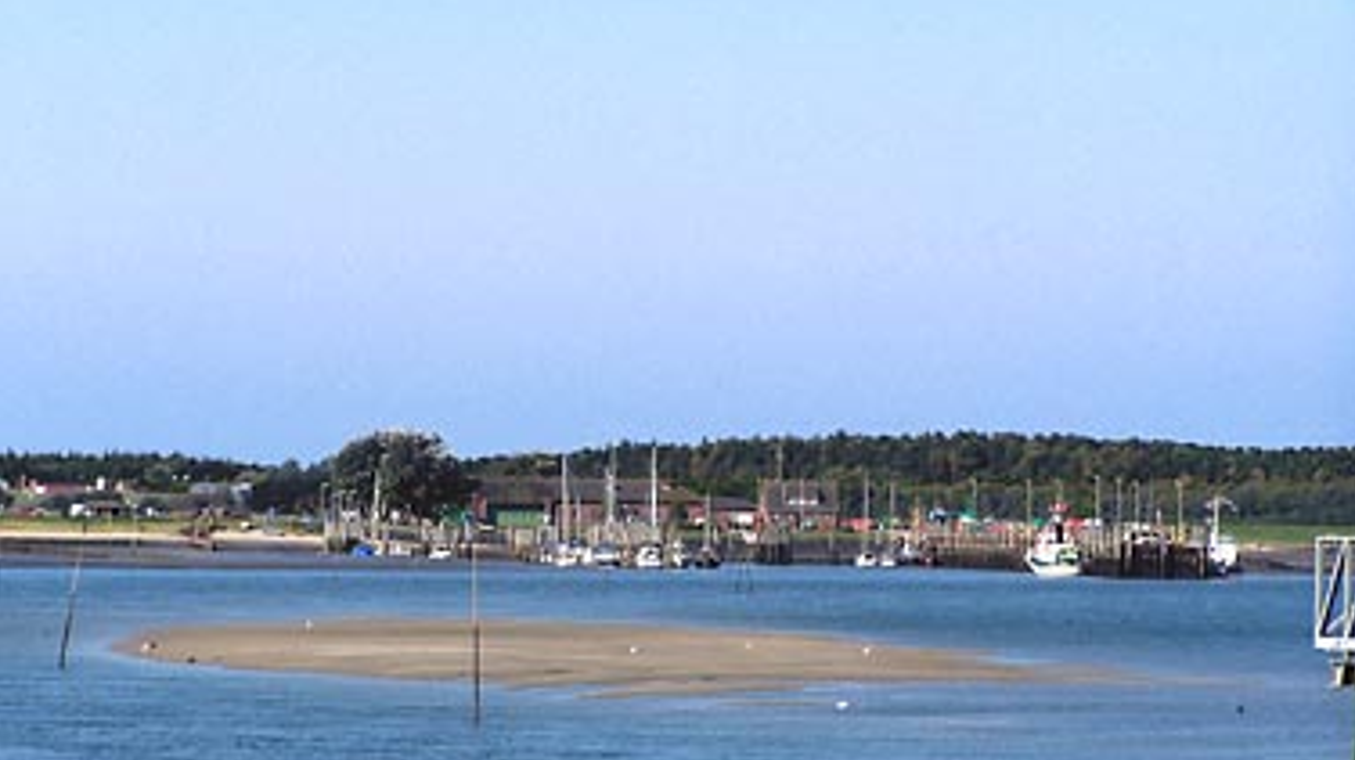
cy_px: 466
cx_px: 678
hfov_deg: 11.6
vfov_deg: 6.5
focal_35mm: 185
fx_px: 6643
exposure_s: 1/640
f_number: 4.5
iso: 64
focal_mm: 28
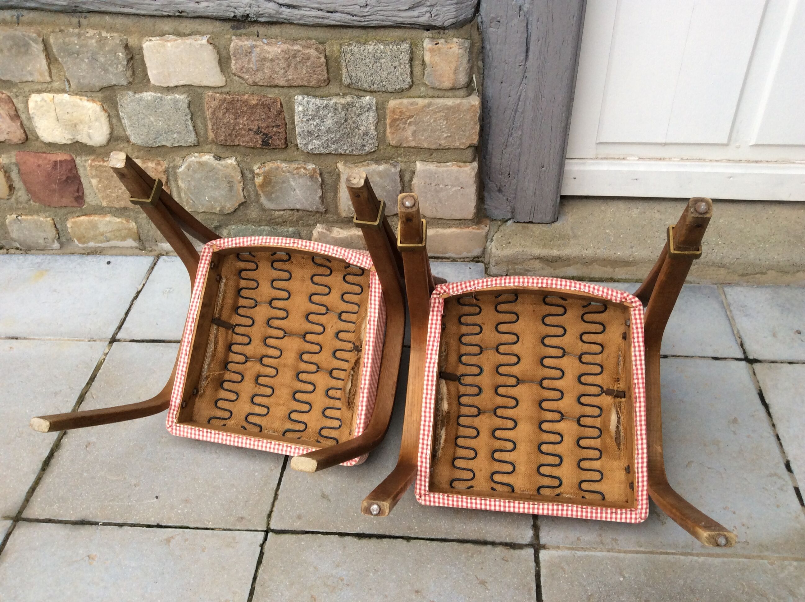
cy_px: 301
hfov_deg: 56.9
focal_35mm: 32
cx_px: 402
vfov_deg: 44.1
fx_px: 743
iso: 40
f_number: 2.4
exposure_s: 1/50
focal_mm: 3.3
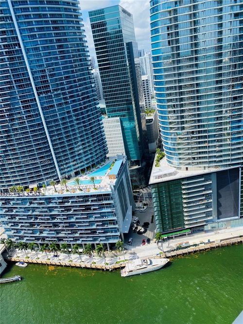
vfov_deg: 67.3
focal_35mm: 26
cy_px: 162
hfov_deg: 53.0
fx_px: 243
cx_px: 122
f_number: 1.8
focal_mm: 4.25
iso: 32
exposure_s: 1/2315
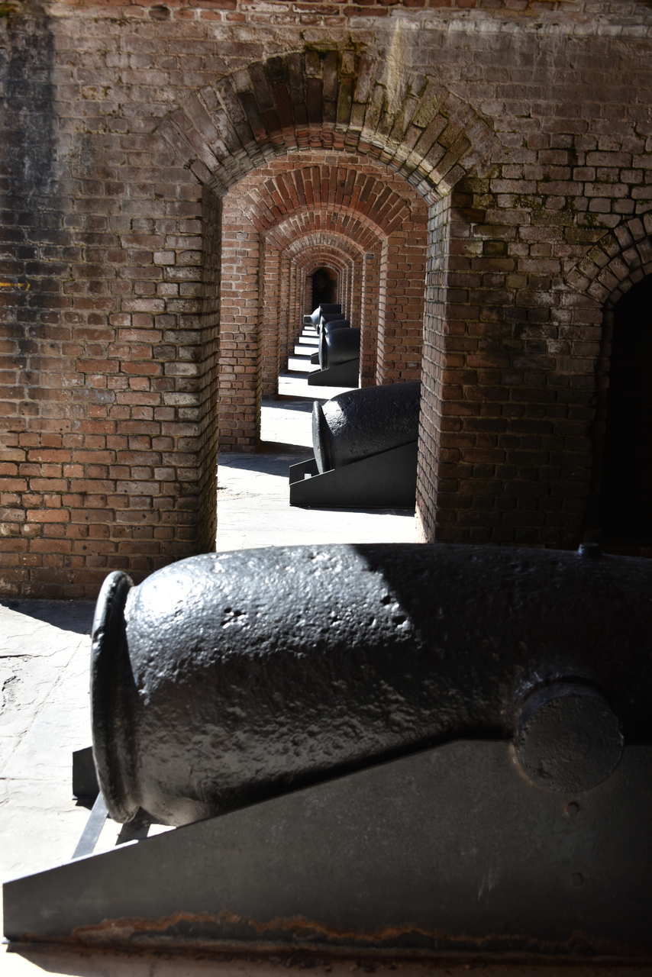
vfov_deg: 46.4
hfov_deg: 31.9
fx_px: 1140
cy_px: 488
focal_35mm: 42
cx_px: 326
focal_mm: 42
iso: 100
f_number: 6.3
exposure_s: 1/160
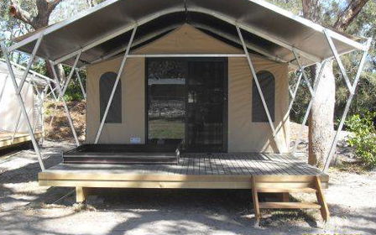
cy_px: 118
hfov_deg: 47.2
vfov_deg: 30.5
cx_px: 181
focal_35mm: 42
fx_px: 430
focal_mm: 6.3
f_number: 2.8
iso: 80
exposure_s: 1/250
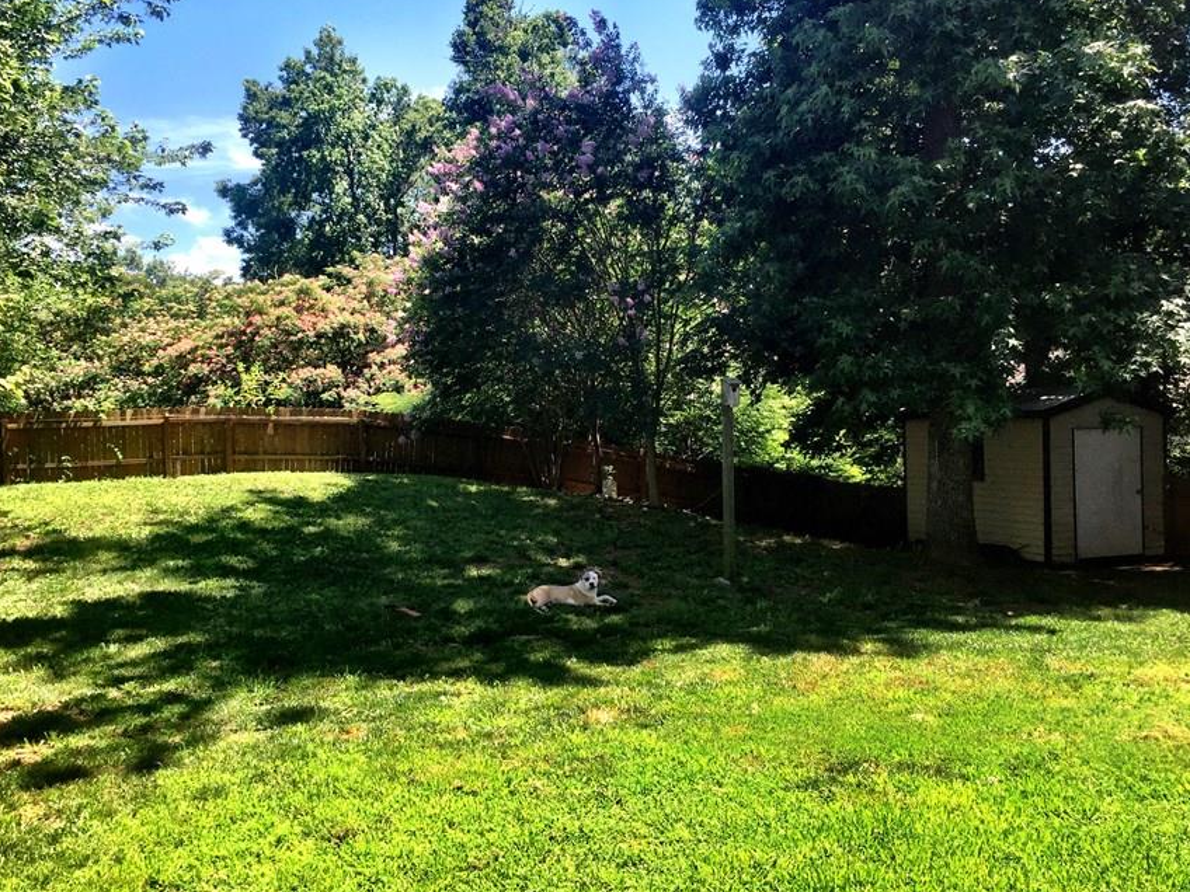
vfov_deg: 40.7
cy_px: 407
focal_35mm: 35
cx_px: 528
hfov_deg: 52.5
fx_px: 1203
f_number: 2.2
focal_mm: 4.15
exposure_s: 1/760
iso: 32
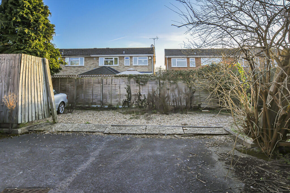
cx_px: 145
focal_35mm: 21
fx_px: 169
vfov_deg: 59.4
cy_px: 96
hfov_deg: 81.3
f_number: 5.6
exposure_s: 1/320
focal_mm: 14
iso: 200
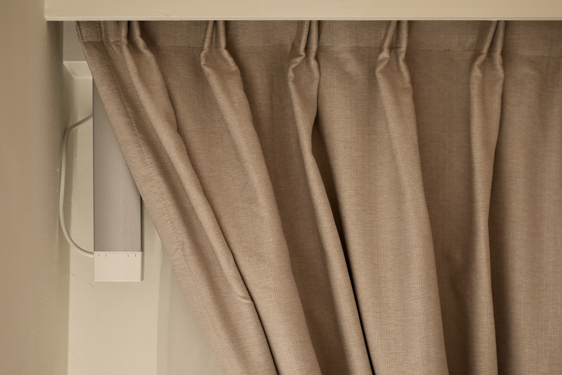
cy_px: 188
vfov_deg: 37.9
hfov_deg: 54.4
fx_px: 546
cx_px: 281
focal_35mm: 35
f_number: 2
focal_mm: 35
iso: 250
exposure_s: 1/40
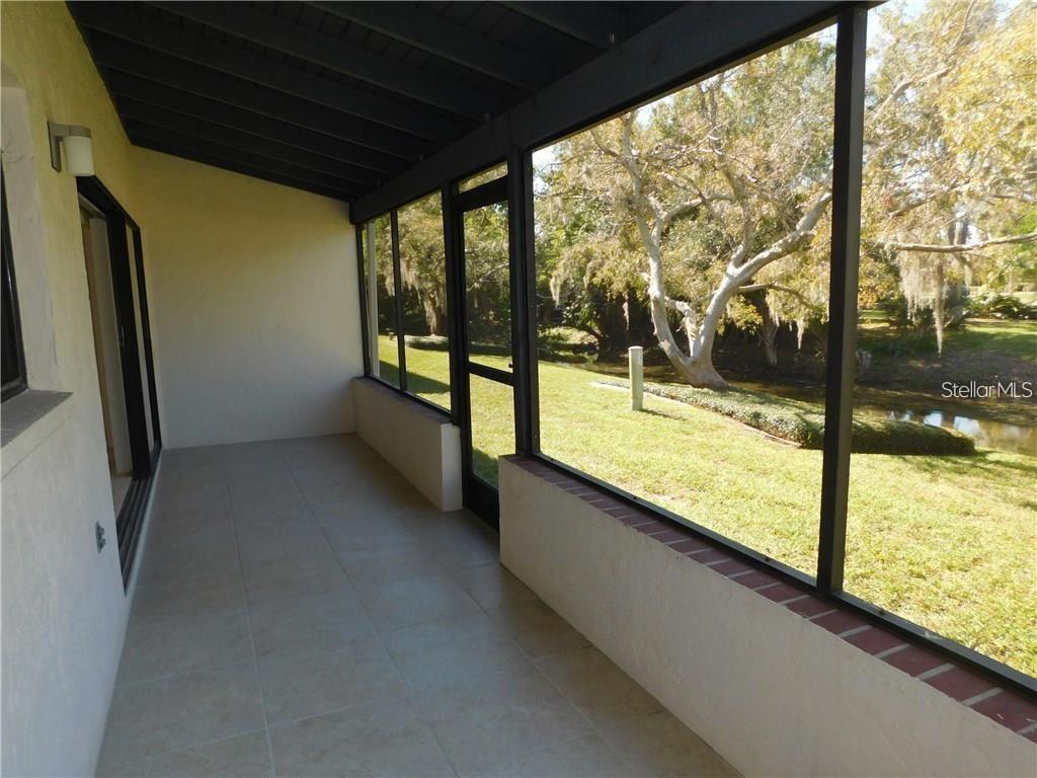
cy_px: 389
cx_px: 518
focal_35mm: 23
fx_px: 689
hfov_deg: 73.9
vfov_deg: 58.9
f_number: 3
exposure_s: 1/250
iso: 125
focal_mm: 4
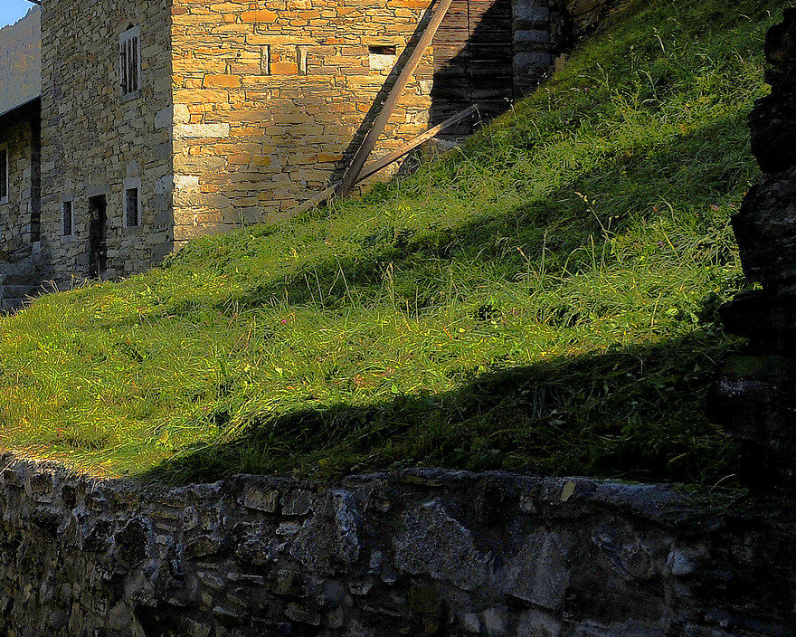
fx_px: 1626
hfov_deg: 24.8
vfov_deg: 21.4
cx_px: -164
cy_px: 2
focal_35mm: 69
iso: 200
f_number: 8
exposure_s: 1/250
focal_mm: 18
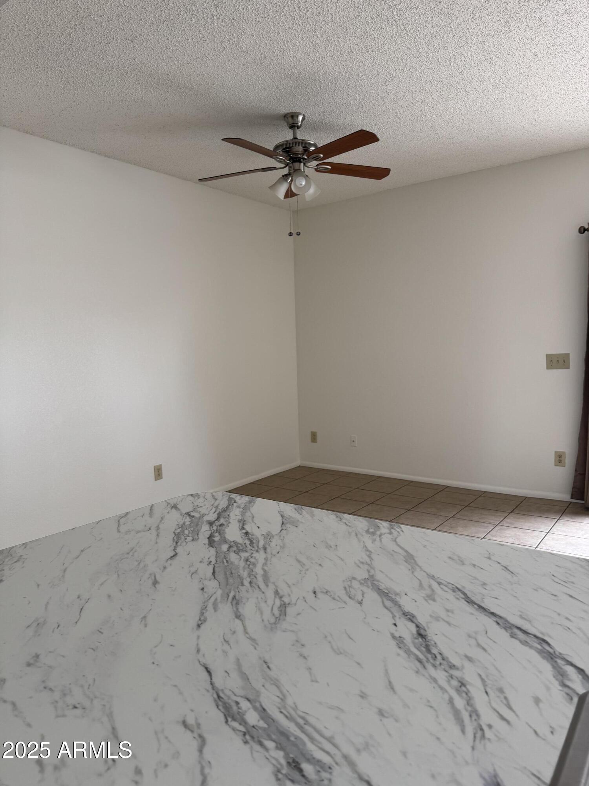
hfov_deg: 56.8
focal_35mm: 24
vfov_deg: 71.6
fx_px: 544
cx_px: 294
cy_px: 393
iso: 125
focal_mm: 6.76
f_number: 1.78
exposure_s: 1/120
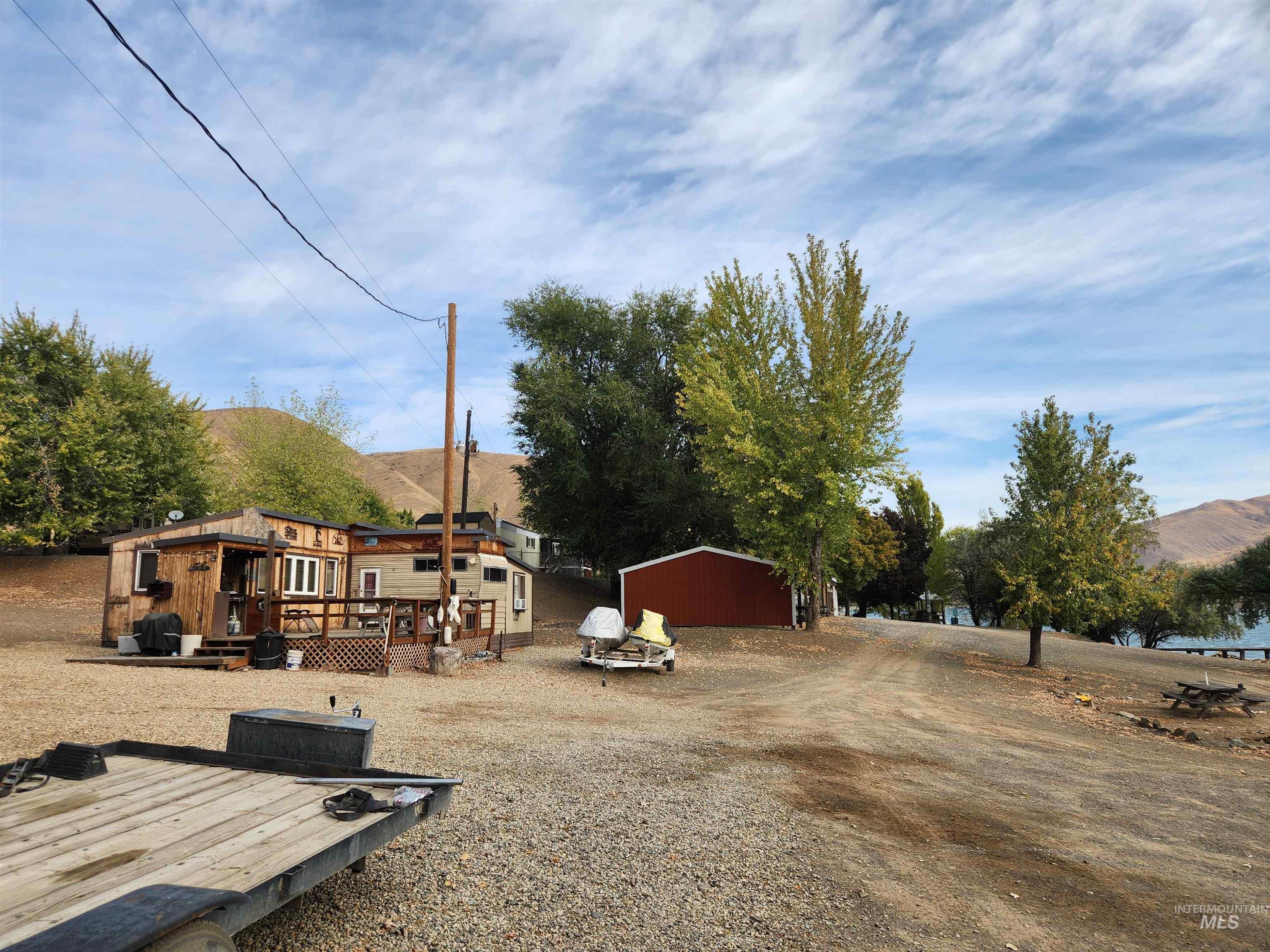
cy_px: 476
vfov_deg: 58.9
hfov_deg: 73.9
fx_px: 844
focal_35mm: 23
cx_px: 635
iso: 20
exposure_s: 1/1182
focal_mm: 5.4
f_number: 1.8
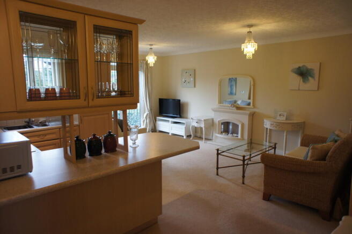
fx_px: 234
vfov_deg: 53.0
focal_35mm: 24
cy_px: 117
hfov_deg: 73.8
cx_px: 176
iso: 200
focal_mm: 16
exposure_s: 1/40
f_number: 3.5
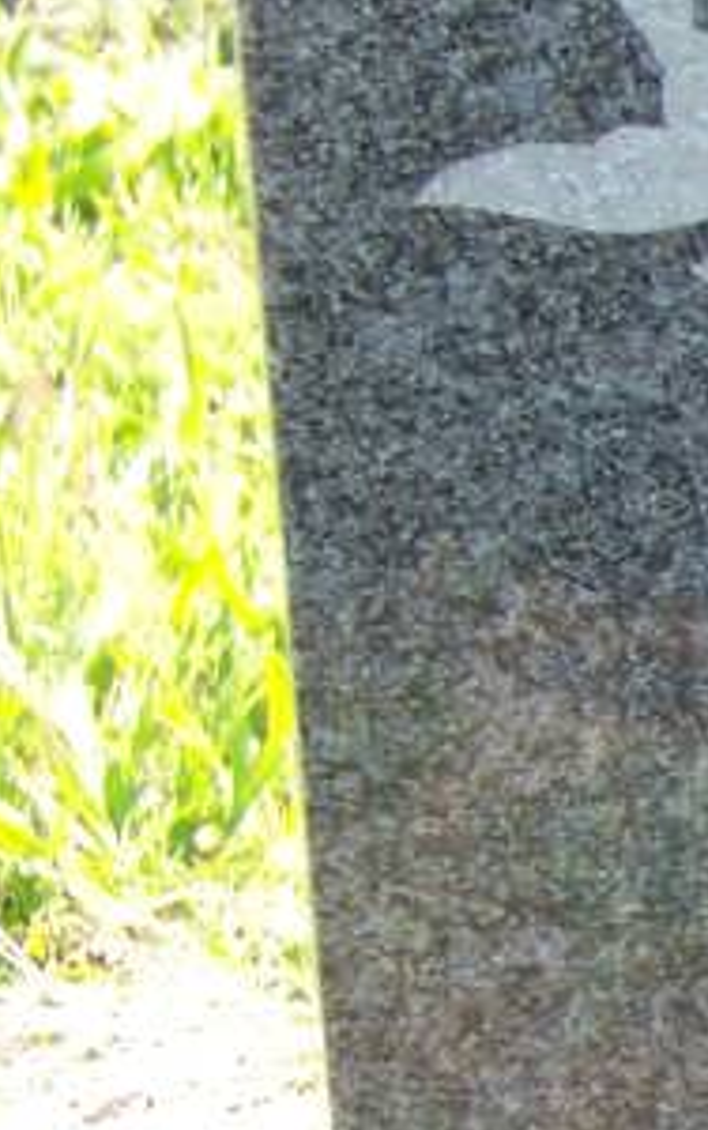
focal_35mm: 233
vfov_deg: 9.0
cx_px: 2132
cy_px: 1085
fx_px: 7180
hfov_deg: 5.3
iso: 64
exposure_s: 1/100
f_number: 3.2
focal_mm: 9.36
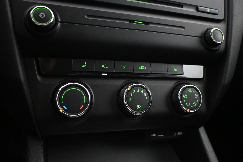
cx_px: 122
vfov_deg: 41.7
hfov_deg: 59.5
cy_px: 81
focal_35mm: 32
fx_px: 213
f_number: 4
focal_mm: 21
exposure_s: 1/30
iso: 5600
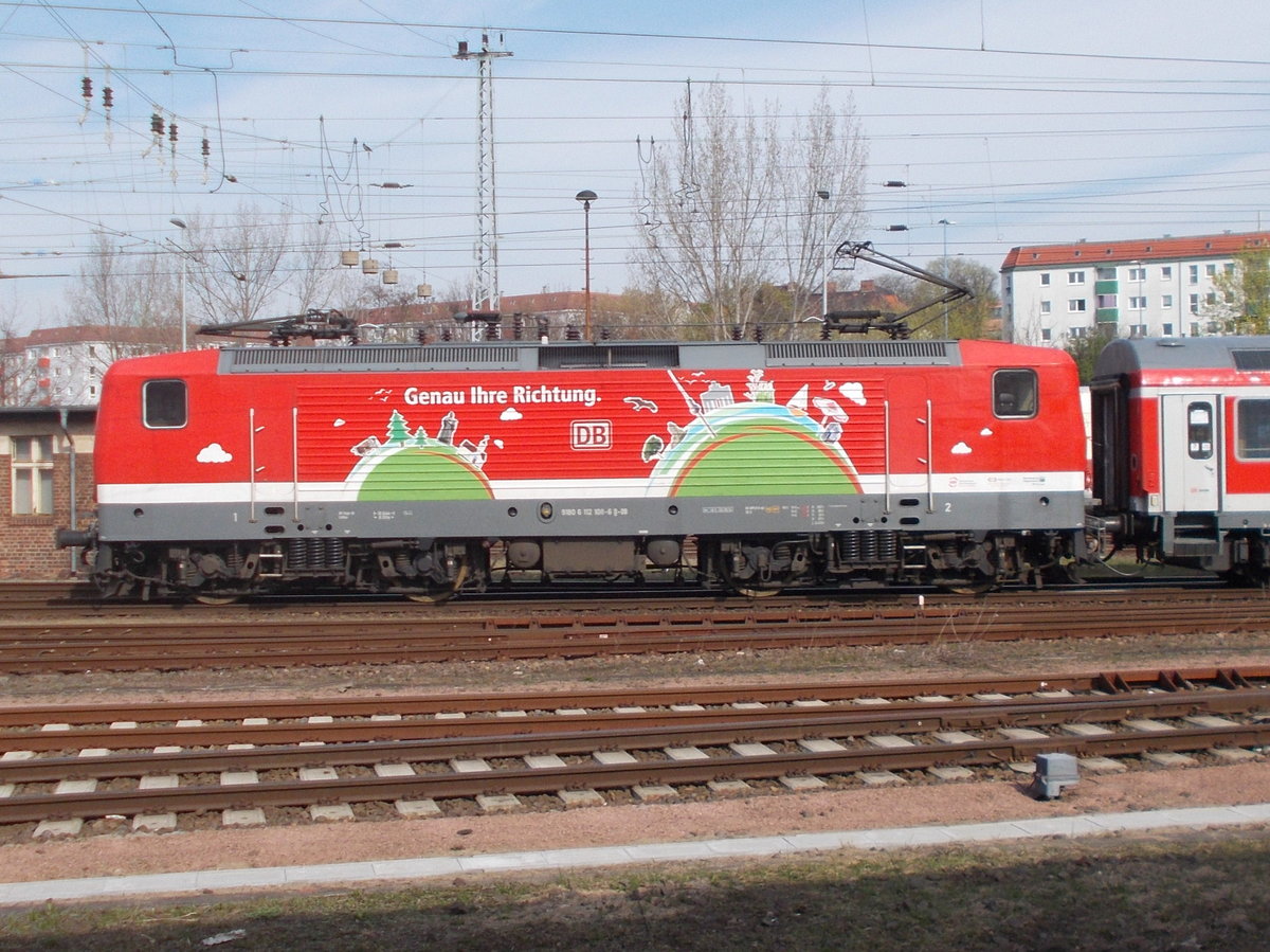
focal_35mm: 26
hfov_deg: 67.3
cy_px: 476
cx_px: 635
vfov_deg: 53.0
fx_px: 954
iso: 80
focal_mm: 4.6
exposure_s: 1/160
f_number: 8
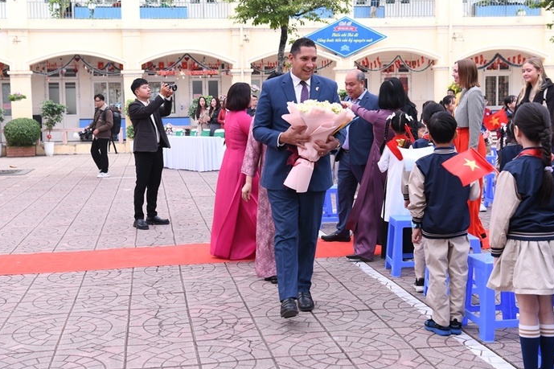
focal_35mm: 50
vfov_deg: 26.9
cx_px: 244
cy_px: 153
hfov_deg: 39.6
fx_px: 769
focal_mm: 42
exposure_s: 1/125
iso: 500
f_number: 4.5
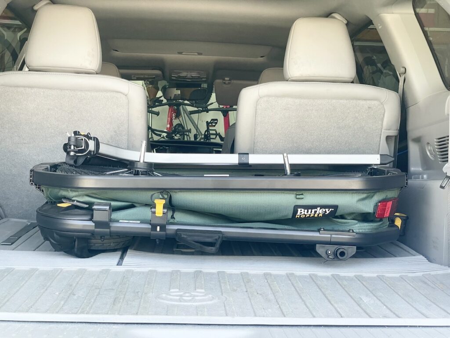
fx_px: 676
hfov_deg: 36.8
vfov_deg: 28.0
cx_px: 225
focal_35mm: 52
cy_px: 169
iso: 80
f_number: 2
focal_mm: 6
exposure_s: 1/120
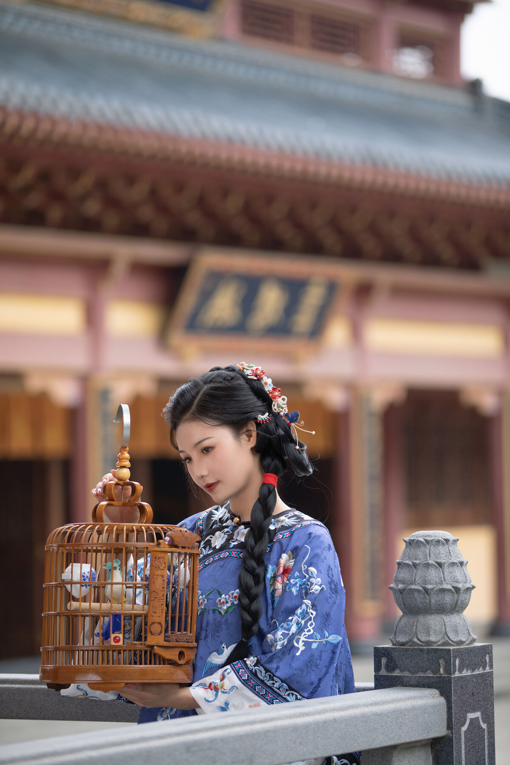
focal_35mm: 134
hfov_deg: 10.2
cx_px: 255
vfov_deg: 15.3
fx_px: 2847
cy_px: 382
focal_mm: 135
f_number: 2.8
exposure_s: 1/400
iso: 160
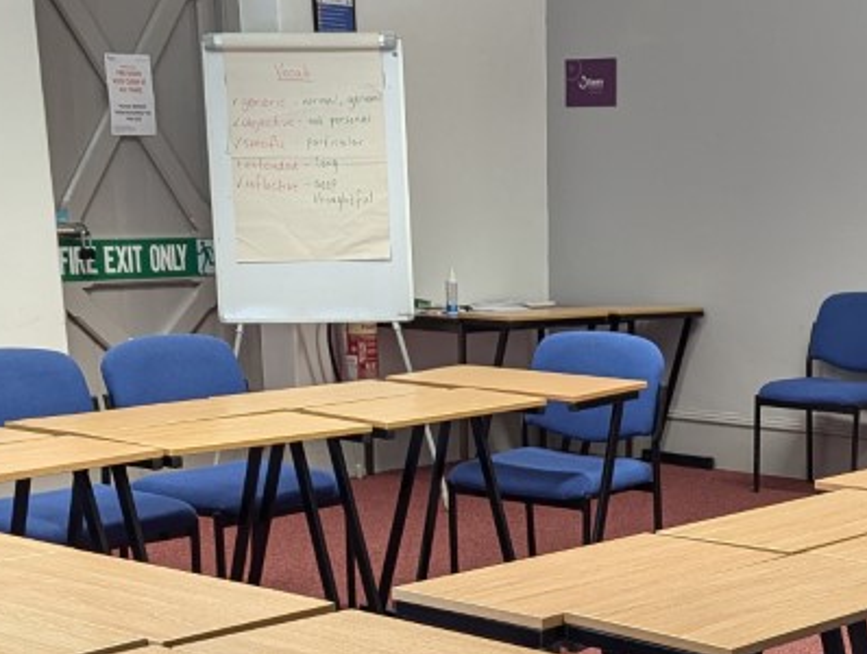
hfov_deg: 26.5
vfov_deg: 19.9
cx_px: 679
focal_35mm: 72
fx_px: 1807
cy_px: 661
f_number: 1.85
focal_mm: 6.81
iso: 270
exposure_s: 1/100
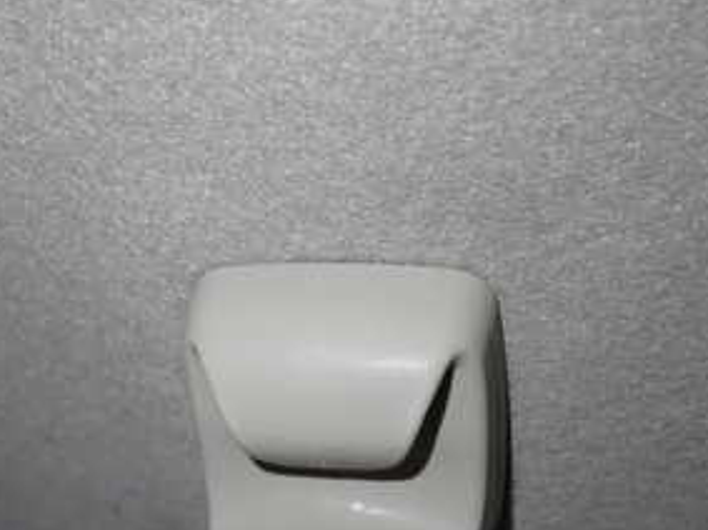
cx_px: 335
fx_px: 1084
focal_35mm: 53
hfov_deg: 36.2
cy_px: 482
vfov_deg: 26.5
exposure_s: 1/60
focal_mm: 4.5
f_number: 2
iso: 100
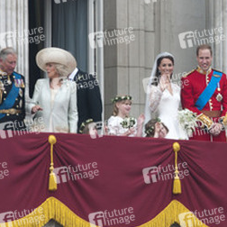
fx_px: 6751
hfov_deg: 1.9
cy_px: 105
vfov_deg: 1.9
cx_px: 177
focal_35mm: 910
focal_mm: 400
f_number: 5.6
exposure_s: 1/1250
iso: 640
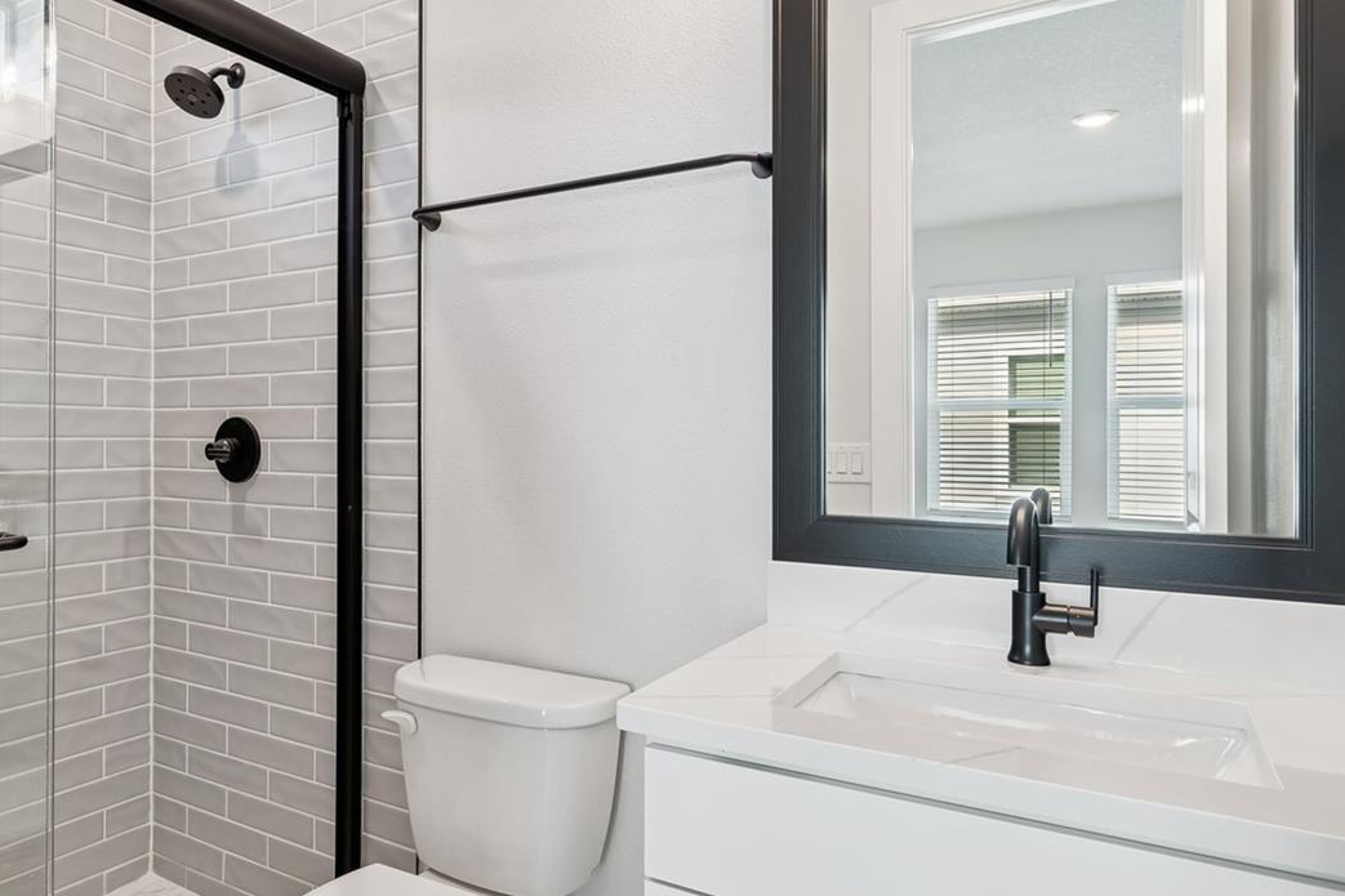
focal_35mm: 23
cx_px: 473
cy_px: 438
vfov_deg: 55.1
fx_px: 859
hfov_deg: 74.3
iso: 100
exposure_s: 1/3.33
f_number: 7.1
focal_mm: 10
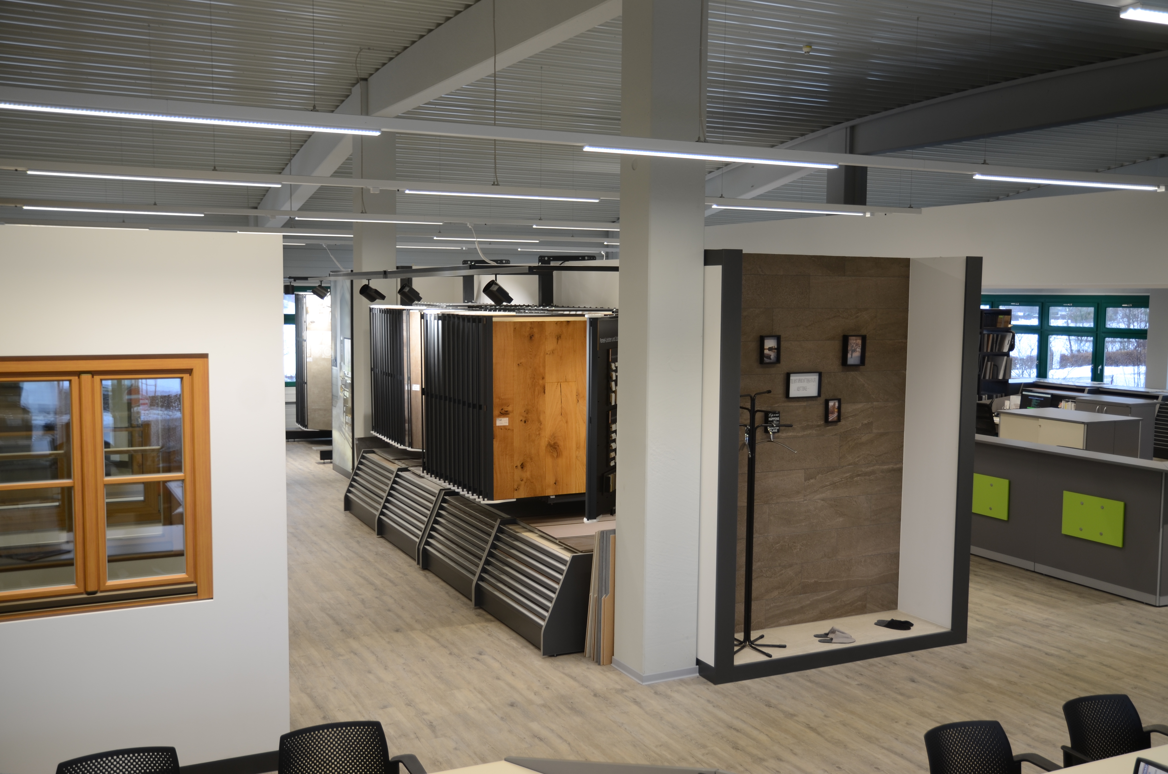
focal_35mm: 36
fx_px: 1166
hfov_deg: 53.2
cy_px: 387
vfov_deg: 36.7
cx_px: 584
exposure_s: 1/13
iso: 100
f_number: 4
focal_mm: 24
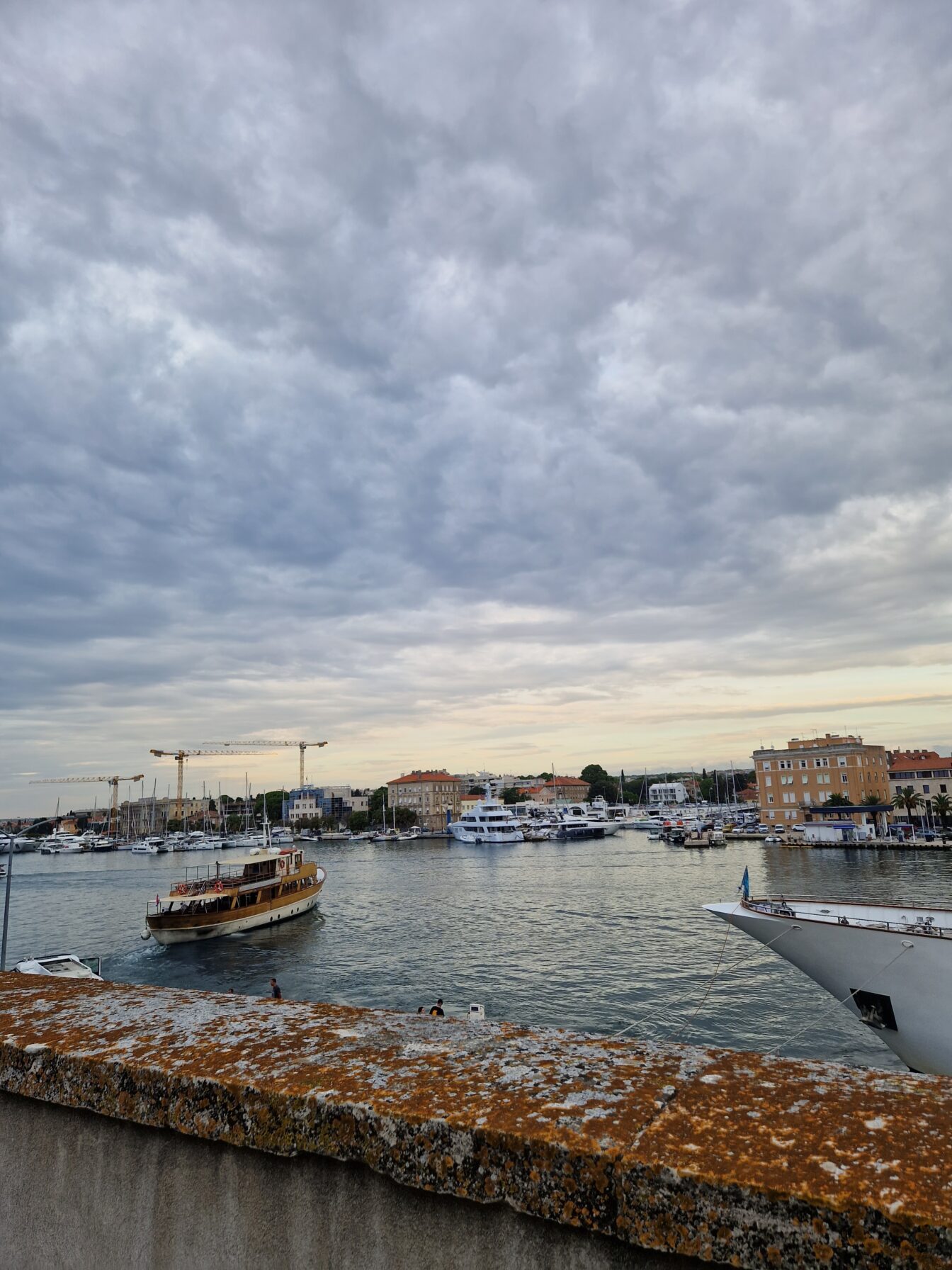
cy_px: 635
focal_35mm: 23
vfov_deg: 73.9
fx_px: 843
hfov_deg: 58.9
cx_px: 476
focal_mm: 5.4
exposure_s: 1/192
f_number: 1.8
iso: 50
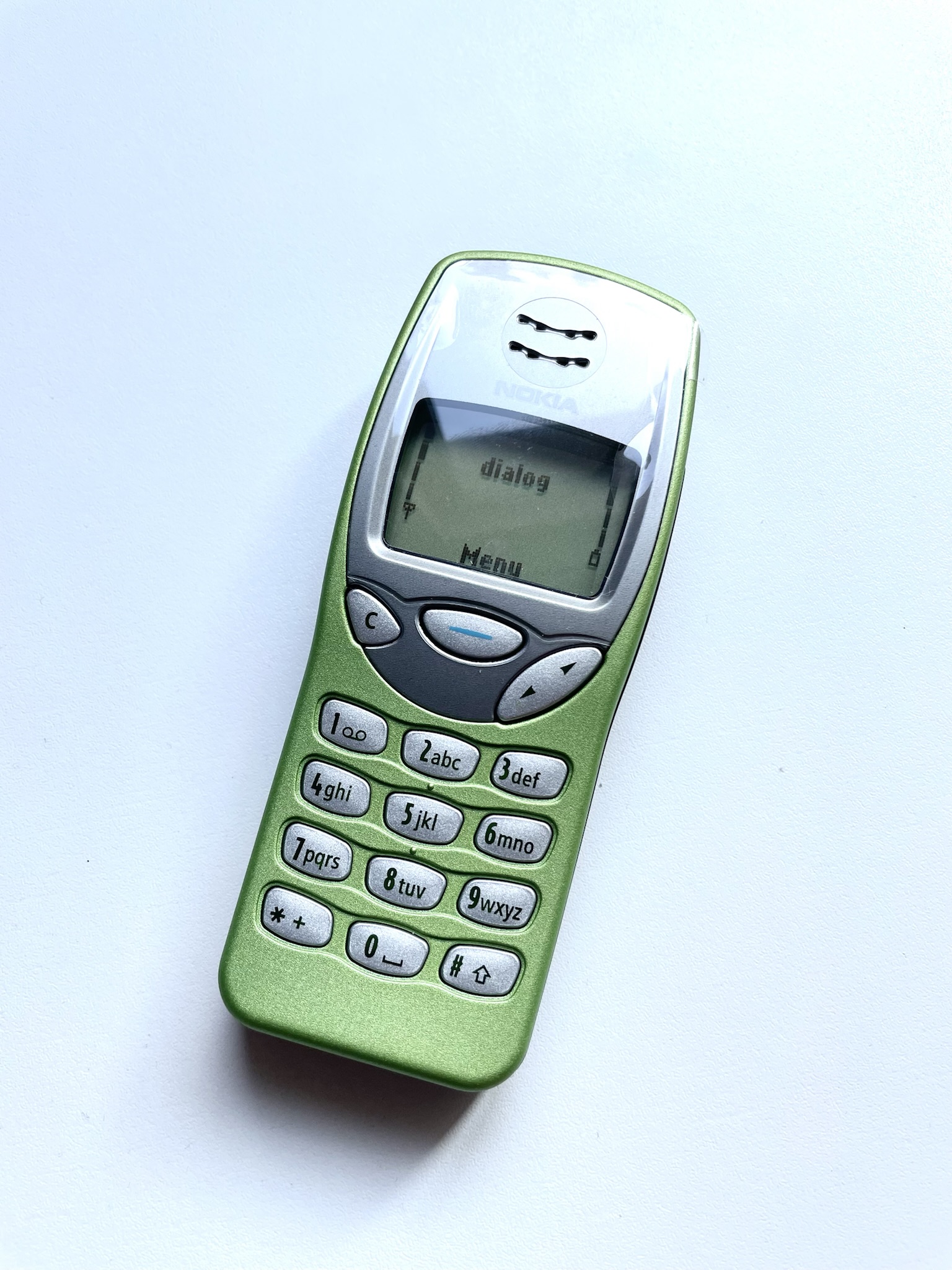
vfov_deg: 67.3
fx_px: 953
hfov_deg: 53.1
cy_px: 635
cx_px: 476
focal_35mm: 26
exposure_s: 1/121
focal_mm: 4.2
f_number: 1.6
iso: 40
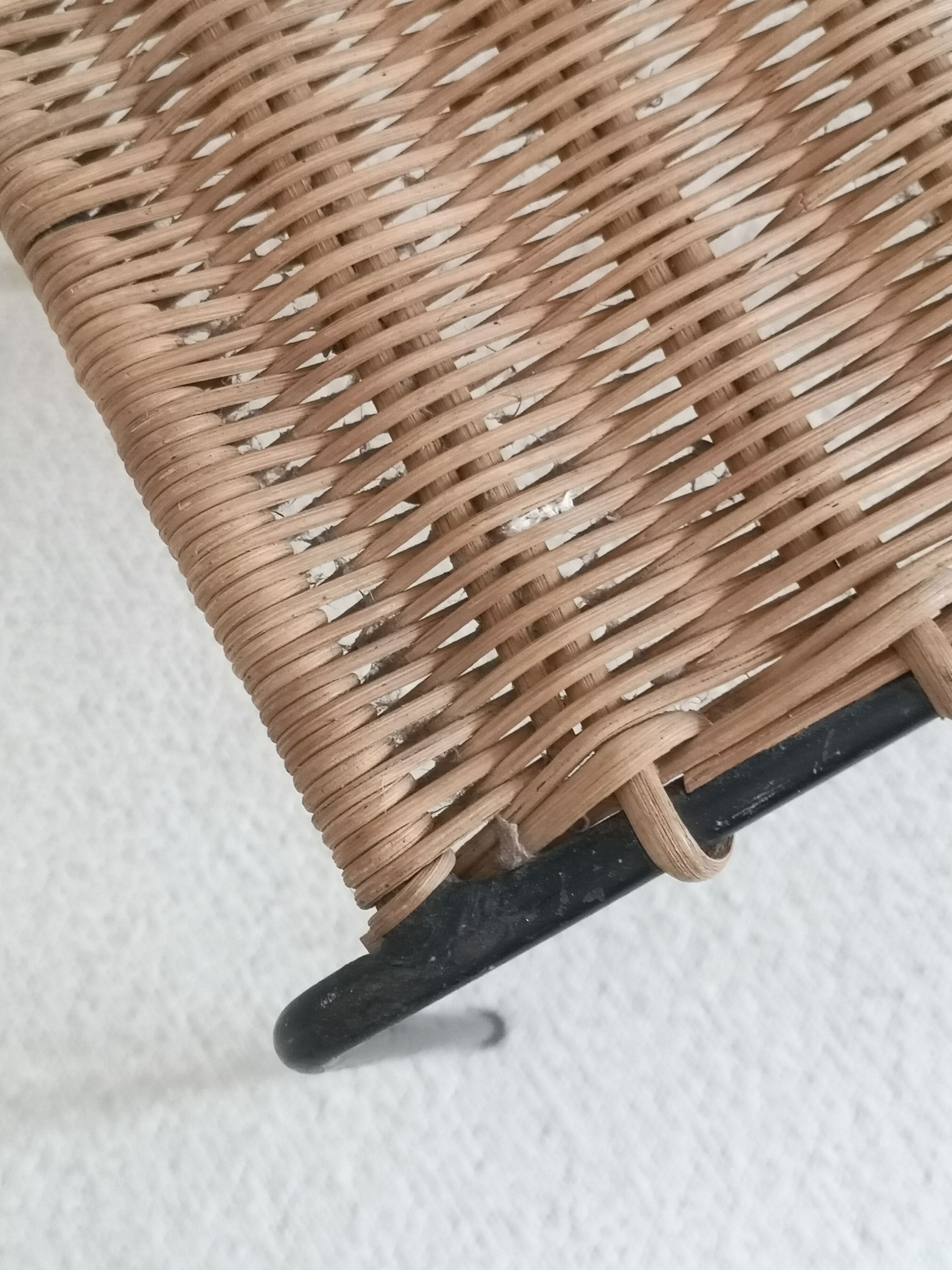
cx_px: 476
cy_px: 635
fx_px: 1577
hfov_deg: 33.6
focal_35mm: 43
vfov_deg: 43.9
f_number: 1.8
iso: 250
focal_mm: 3.95
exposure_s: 1/36
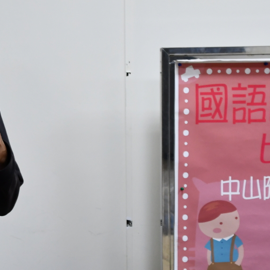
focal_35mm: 145
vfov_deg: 12.0
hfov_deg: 12.0
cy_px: 185
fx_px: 1280
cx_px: 50
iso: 800
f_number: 4.2
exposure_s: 1/160
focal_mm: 40
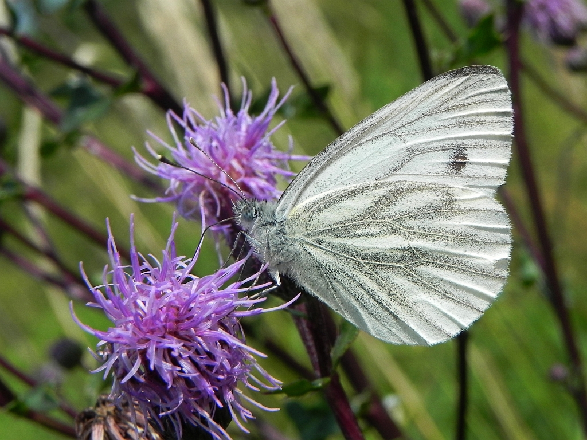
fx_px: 1611
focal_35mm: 95
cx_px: 294
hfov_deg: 20.7
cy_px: 220
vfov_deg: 15.6
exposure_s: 1/482
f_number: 8
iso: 160
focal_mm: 16.9
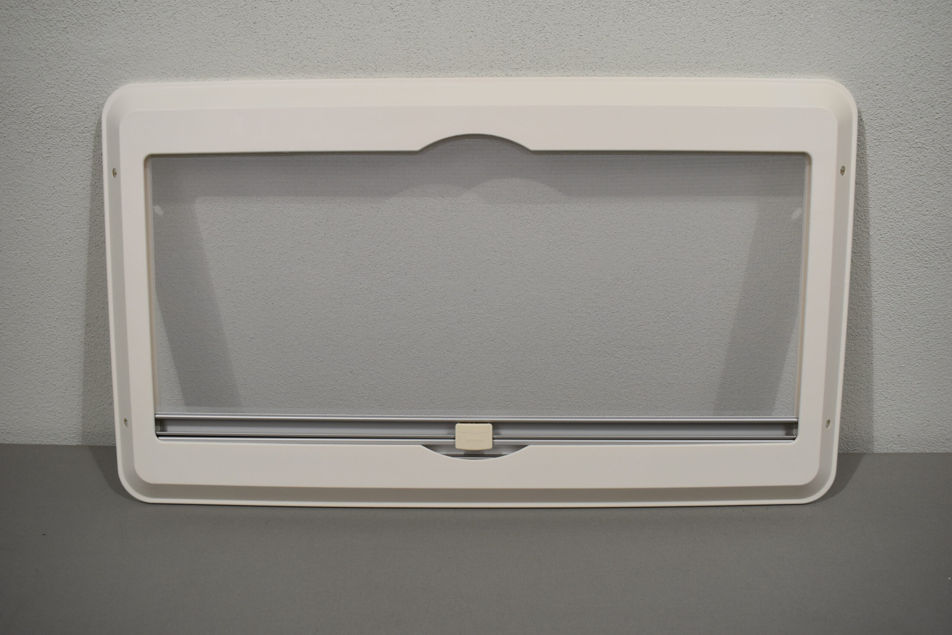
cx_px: 476
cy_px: 318
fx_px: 873
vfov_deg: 40.0
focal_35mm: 33
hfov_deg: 57.2
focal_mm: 22
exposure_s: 1/125
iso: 280
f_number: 5.6
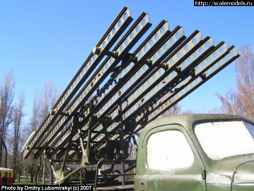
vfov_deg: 38.7
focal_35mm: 37
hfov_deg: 50.1
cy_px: 96
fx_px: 271
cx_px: 127
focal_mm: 6
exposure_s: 1/250
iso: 80
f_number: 4.8
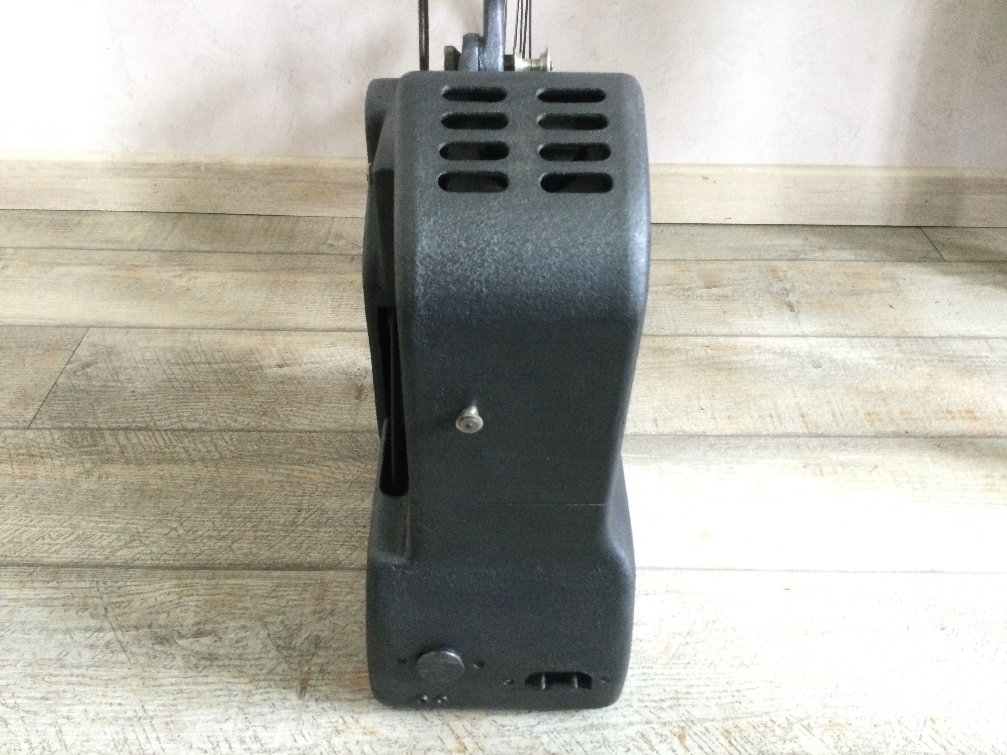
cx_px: 504
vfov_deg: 45.4
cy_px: 378
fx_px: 902
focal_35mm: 31
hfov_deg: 58.4
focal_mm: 3.3
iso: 250
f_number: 2.4
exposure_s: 1/33
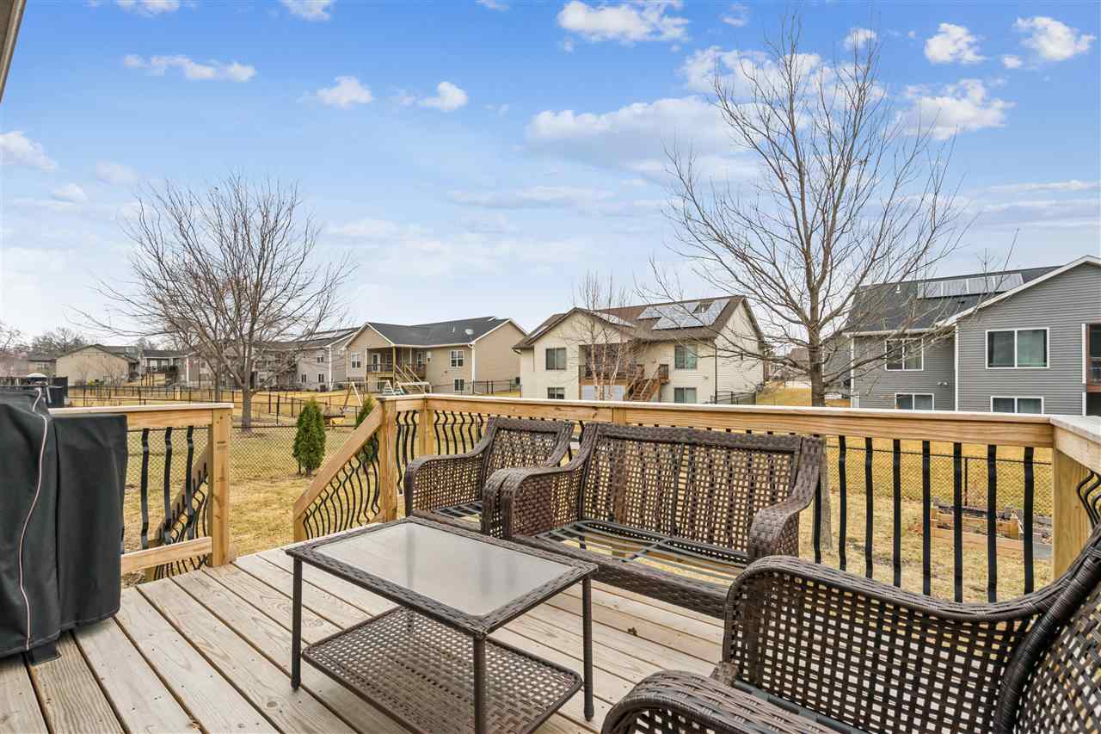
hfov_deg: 96.7
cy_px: 367
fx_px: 489
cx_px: 550
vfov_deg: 73.7
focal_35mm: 16
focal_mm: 16
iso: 800
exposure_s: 1/500
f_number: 9
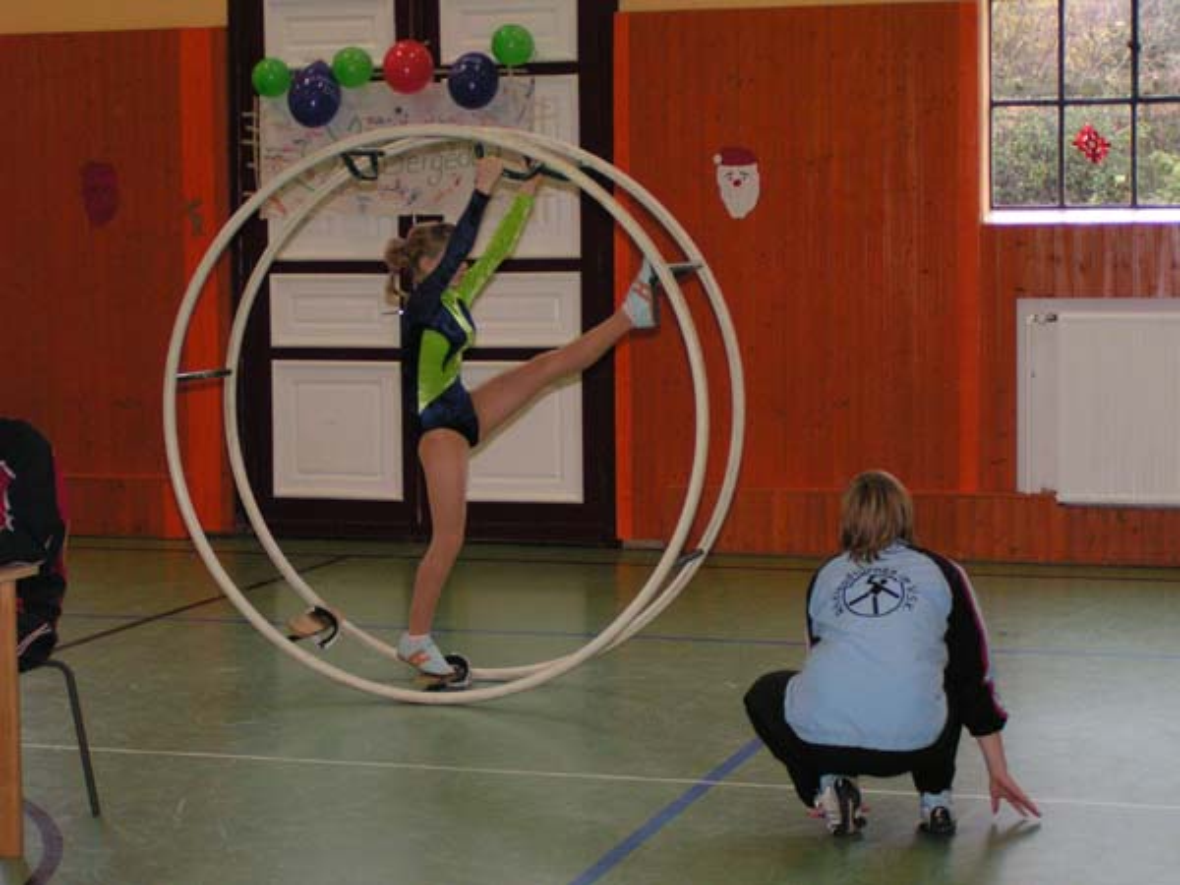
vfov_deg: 19.6
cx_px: 590
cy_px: 442
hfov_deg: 26.0
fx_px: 2557
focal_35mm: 75
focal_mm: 11.5
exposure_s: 1/80
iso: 200
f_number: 3.2
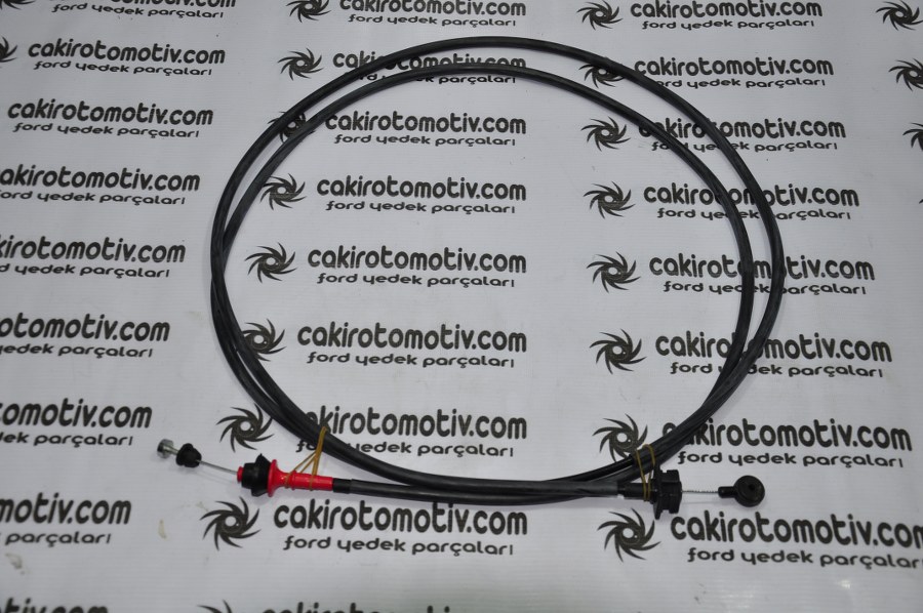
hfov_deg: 38.9
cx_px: 462
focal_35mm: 51
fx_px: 1306
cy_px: 306
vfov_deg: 26.4
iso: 200
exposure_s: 1/100
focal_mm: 34
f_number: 4.5
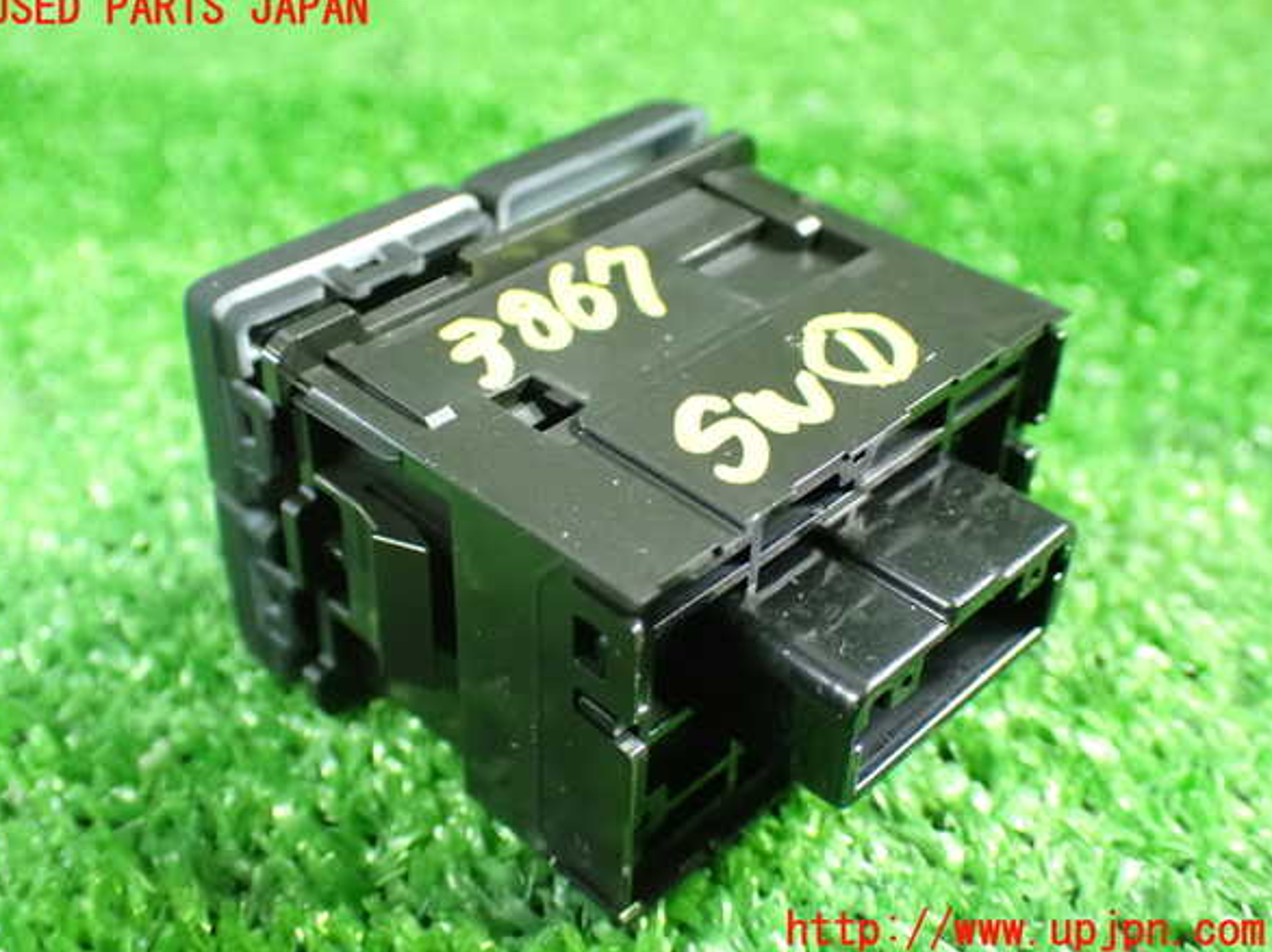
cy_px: 471
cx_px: 625
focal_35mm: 42
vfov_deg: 34.3
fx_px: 1543
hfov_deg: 44.8
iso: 1600
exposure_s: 1/40
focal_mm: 7.31
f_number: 2.8
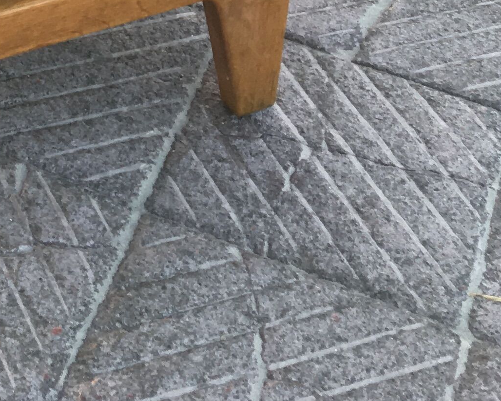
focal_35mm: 111
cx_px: -174
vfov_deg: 11.8
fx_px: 1646
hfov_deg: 16.3
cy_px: -508
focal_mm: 4.15
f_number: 2.2
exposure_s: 1/100
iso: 32
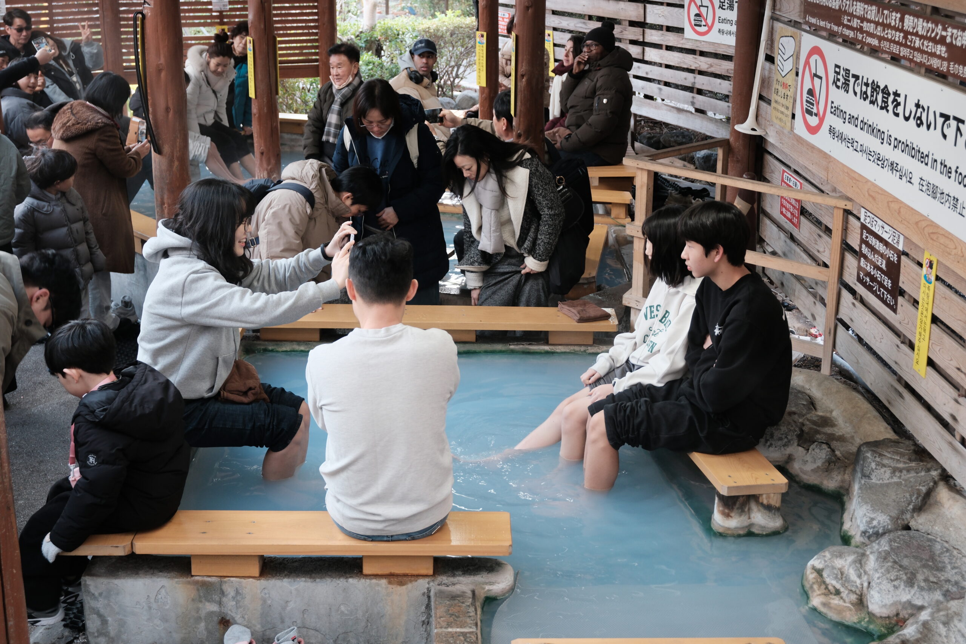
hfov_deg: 42.7
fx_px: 1234
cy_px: 322
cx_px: 483
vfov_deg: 29.2
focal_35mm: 46
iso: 640
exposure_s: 1/100
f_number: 3.7
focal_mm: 30.5
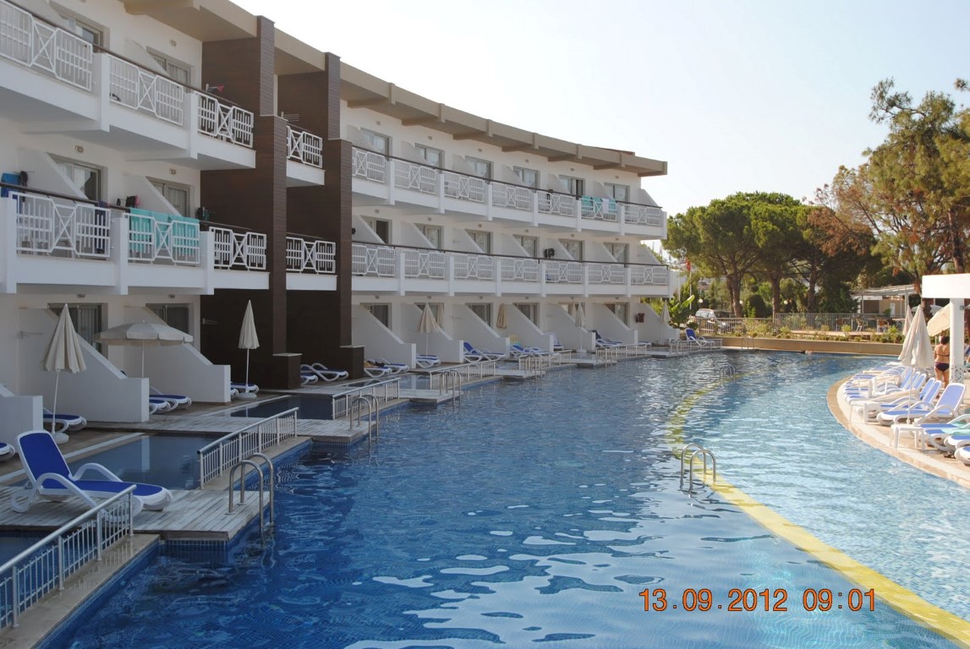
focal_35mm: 36
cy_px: 324
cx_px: 485
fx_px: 971
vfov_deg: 37.0
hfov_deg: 53.1
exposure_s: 1/200
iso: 100
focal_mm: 24
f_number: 7.1
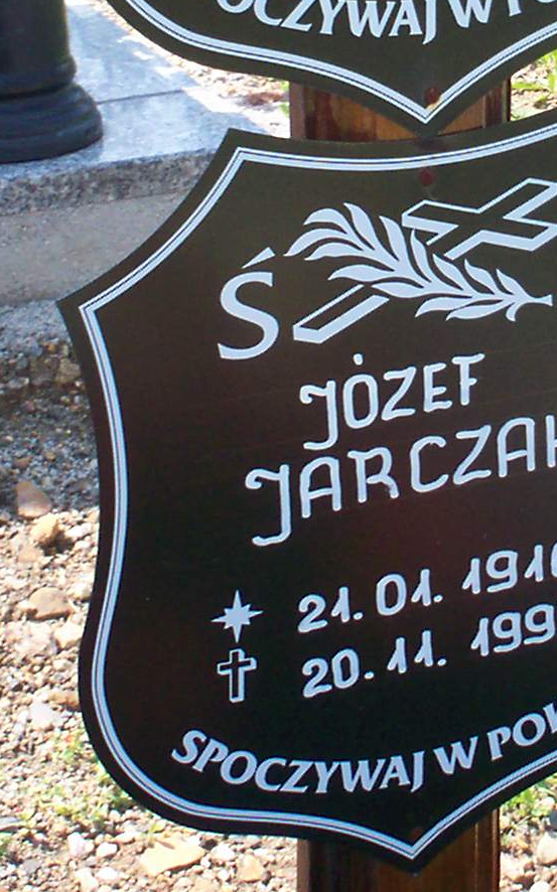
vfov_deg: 18.4
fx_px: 2699
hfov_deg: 11.7
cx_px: 503
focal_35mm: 111
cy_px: 78
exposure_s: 1/182
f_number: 4.5
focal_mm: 6
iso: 100
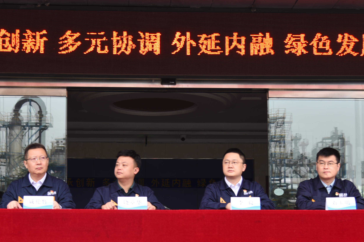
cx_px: 168
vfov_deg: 17.0
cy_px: 177
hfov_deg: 25.4
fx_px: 809
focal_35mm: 80
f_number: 4
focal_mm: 44
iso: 200
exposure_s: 1/60
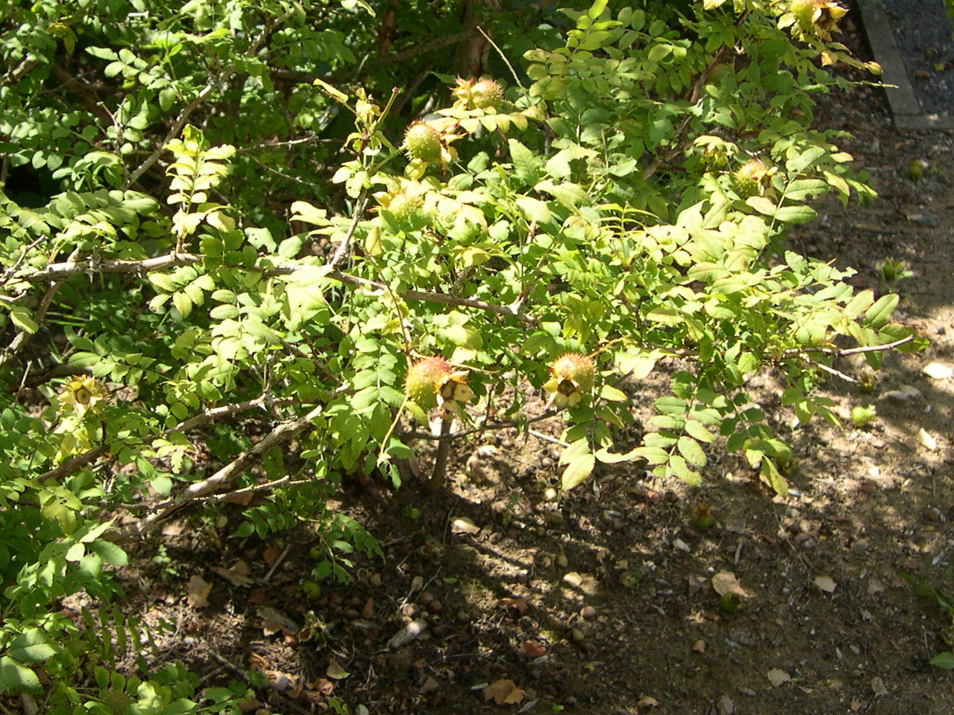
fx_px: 1047
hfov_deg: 49.0
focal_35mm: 38
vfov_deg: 37.7
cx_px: 477
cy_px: 358
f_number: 2.8
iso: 100
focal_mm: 8
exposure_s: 1/458
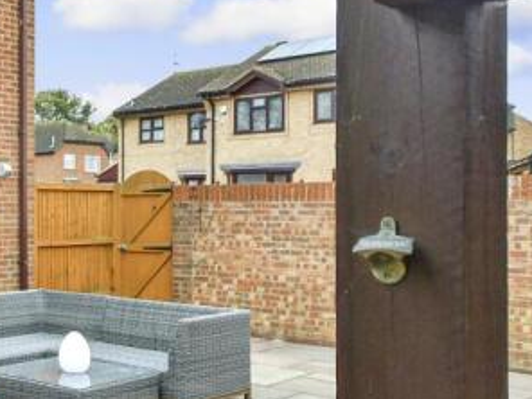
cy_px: 226
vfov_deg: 28.5
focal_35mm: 51
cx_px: -39
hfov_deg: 33.2
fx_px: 784
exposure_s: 1/1250
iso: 640
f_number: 3.5
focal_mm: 16
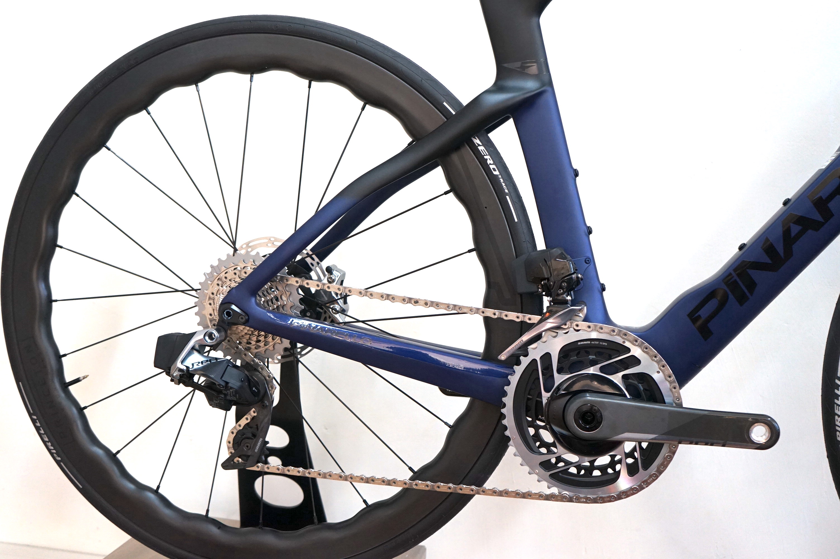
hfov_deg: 47.4
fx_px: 956
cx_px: 420
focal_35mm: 41
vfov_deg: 32.6
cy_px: 280
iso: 1600
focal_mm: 41
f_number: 4.5
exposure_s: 1/160
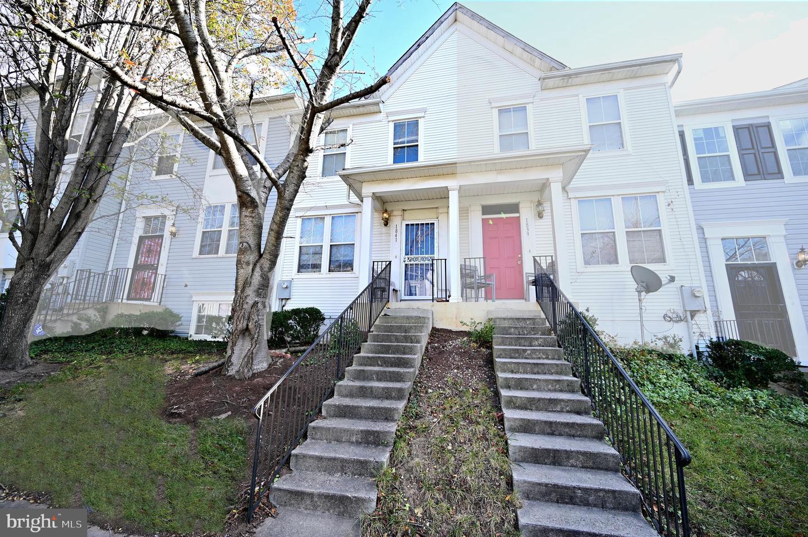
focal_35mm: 14
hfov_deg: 104.3
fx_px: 314
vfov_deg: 81.1
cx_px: 404
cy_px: 268
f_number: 4.5
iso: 100
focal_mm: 14
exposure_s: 1/160
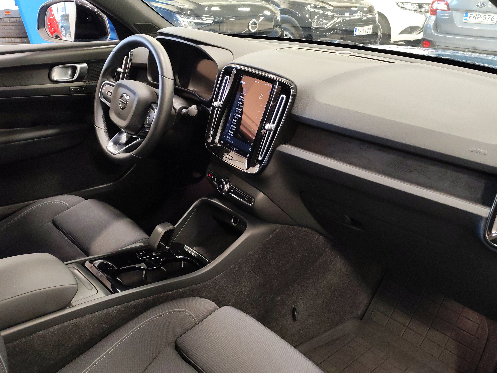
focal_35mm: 33
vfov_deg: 42.9
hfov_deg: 55.4
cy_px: 186
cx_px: 248
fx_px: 474
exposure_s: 1/50
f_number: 1.9
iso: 1600
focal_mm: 6.12
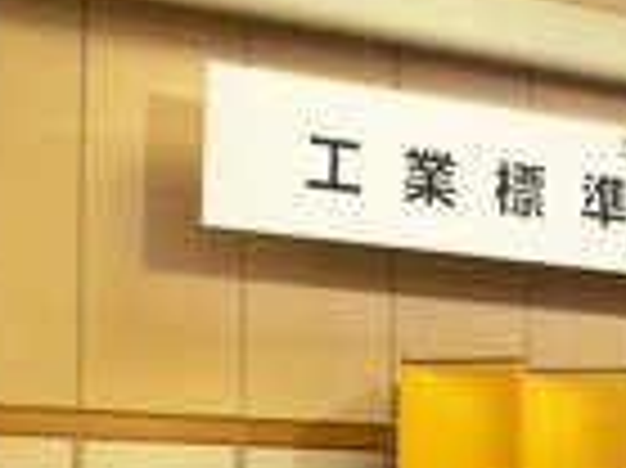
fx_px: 2096
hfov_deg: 15.6
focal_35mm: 116
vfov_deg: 12.4
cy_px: 612
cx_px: 941
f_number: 2.8
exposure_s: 1/100
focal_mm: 6
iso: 400
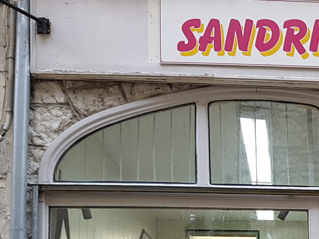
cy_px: 298
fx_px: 627
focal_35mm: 68
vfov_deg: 20.1
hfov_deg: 25.4
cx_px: 390
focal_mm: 4.2
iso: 50
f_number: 1.7
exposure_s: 1/50
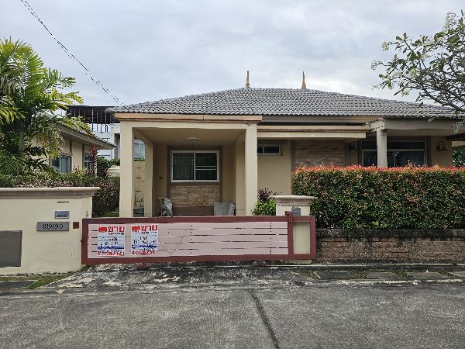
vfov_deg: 58.9
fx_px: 309
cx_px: 232
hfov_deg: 73.9
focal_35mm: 23
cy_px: 174
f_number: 1.7
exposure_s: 1/432
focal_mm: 6.3
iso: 20
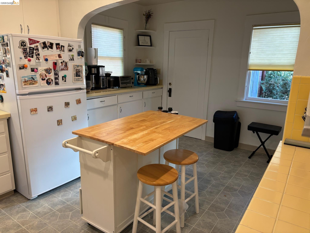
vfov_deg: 53.1
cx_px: 155
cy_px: 116
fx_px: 233
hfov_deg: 67.3
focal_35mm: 26
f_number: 1.6
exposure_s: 1/60
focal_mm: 5.96
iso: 100
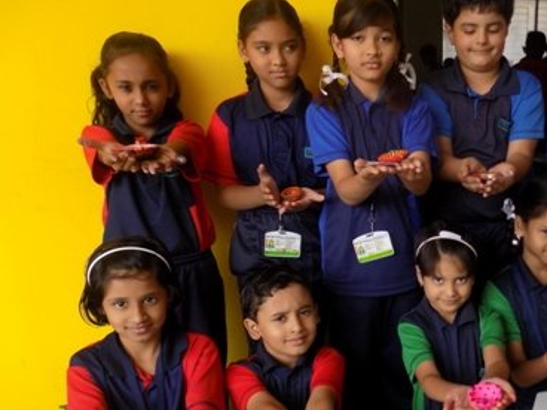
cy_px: 309
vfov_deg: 35.2
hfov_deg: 43.5
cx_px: 473
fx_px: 632
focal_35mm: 40
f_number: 3.1
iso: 80
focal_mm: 4
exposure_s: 1/160
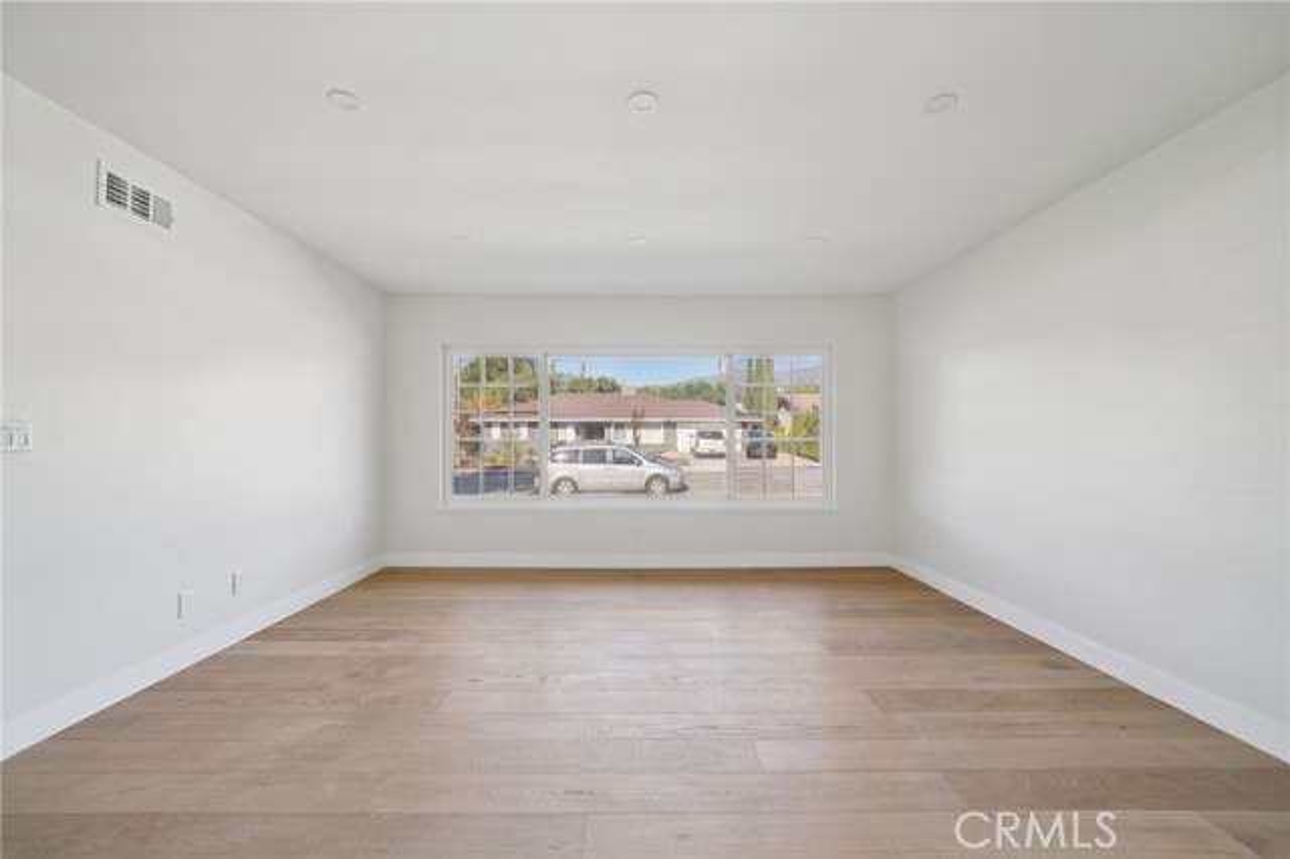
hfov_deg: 108.4
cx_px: 645
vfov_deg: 85.4
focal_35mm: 13
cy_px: 430
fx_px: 466
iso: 125
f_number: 8
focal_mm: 13
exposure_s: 1/30
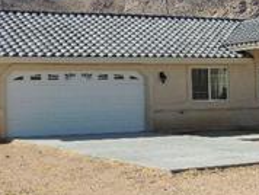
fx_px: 727
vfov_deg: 15.3
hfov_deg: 19.9
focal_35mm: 97
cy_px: 100
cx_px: 226
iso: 100
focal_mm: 8.9
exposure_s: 1/640
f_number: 4.5
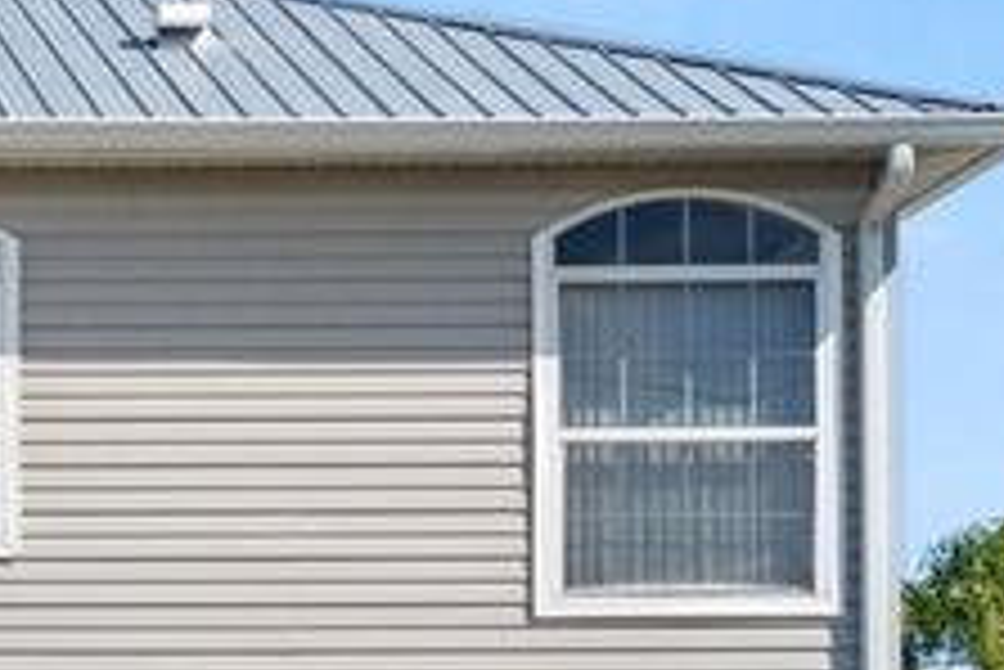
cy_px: 639
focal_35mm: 134
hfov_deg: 14.0
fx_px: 3743
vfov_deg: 10.2
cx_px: -657
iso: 400
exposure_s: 1/640
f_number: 7.1
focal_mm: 19.5
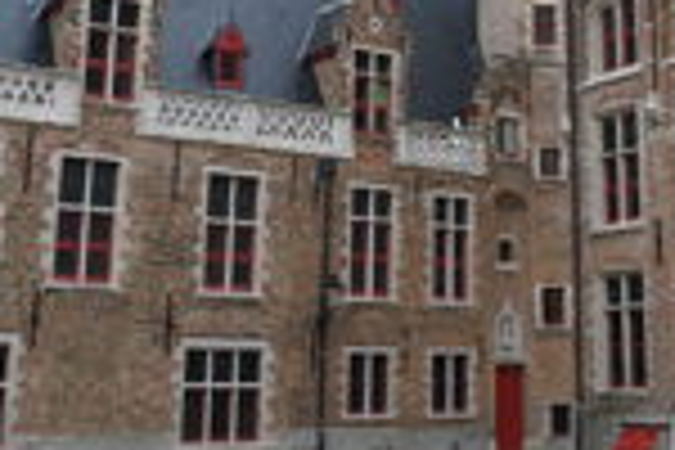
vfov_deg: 20.4
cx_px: 495
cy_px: -25
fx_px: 1200
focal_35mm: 64
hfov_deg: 30.9
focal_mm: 16
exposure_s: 1/50
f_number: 5
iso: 400
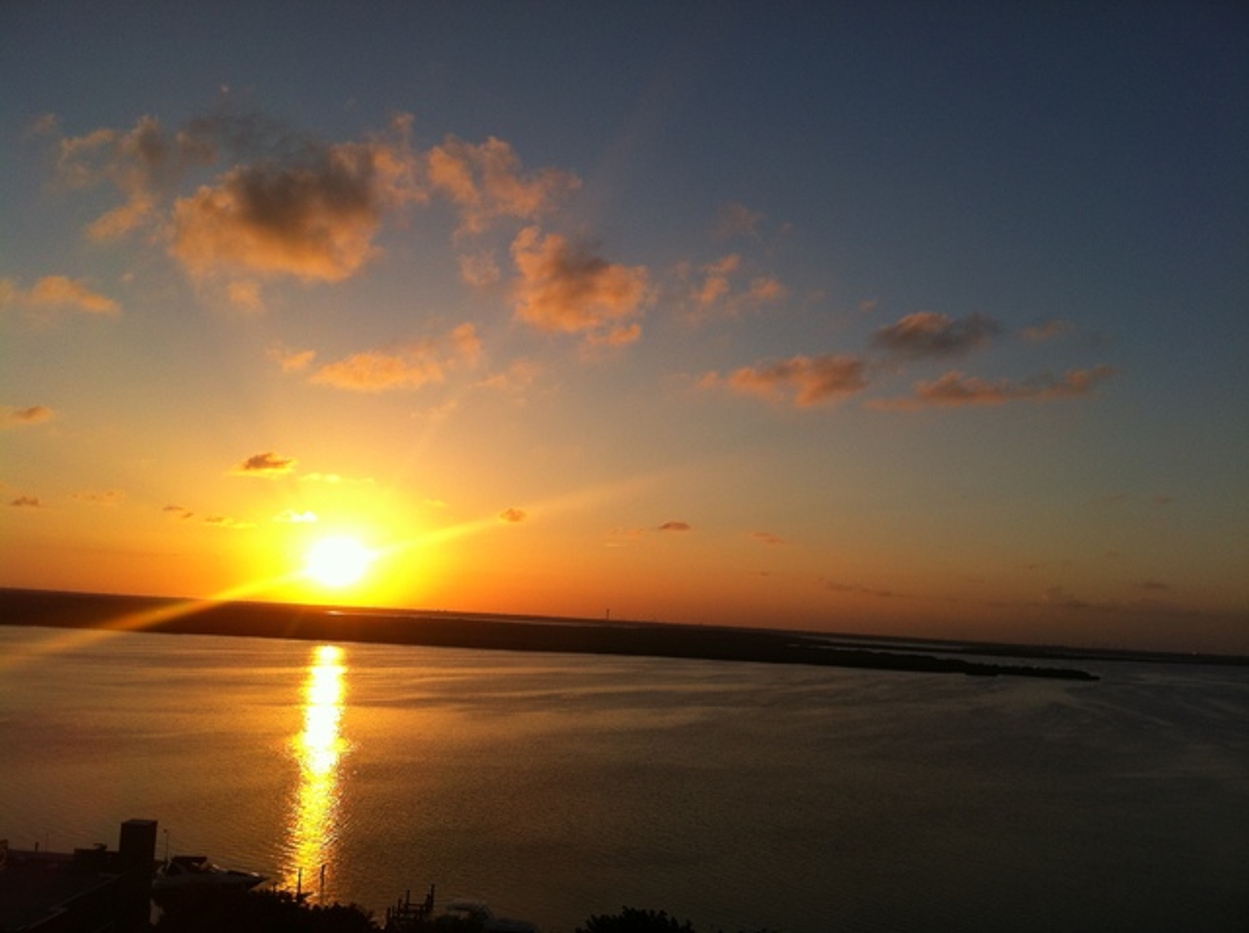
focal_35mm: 35
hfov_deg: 52.7
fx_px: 1261
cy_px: 466
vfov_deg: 40.6
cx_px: 624
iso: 80
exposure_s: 1/1257
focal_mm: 3.85
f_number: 2.8
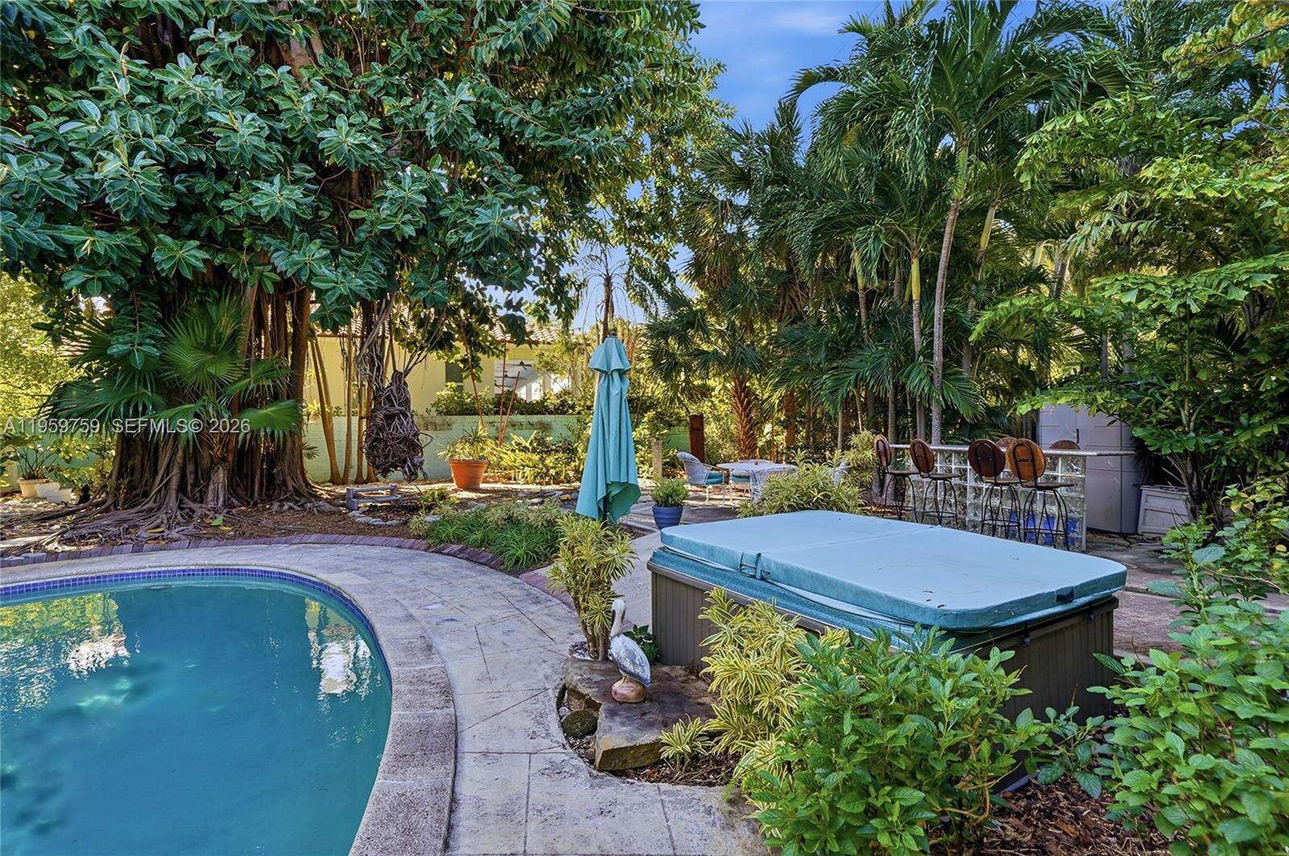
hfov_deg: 96.8
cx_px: 644
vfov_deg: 73.6
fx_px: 572
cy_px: 428
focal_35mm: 16
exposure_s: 1/1250
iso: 400
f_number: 8
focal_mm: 16
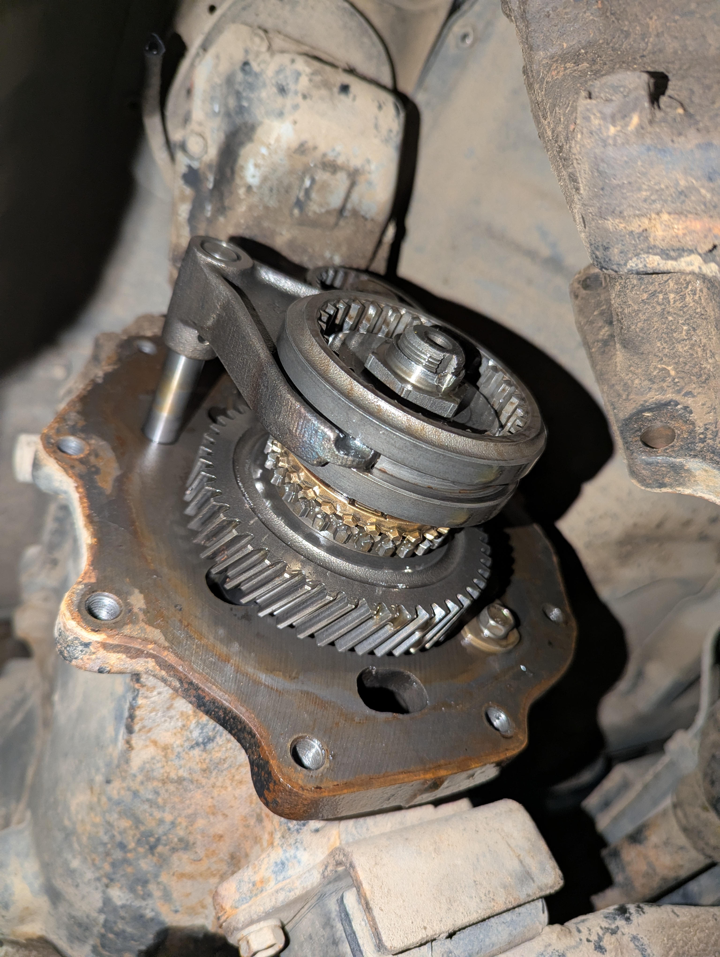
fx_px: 664
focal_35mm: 24
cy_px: 478
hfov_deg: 56.9
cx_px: 360
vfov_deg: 71.5
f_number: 1.85
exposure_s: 1/103
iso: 1122
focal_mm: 6.81
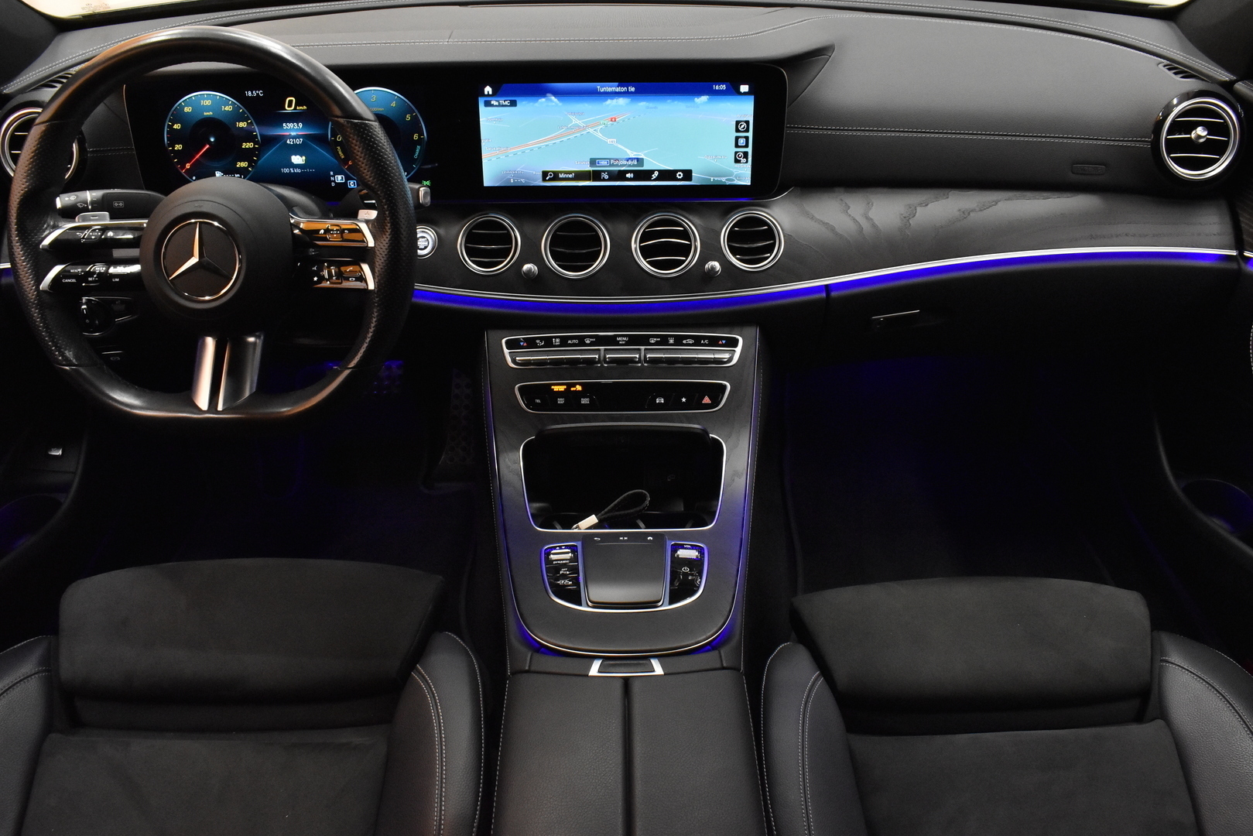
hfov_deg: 61.9
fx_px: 1044
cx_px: 626
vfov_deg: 43.6
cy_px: 418
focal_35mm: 30
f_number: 11
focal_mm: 20
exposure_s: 1/30
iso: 2200
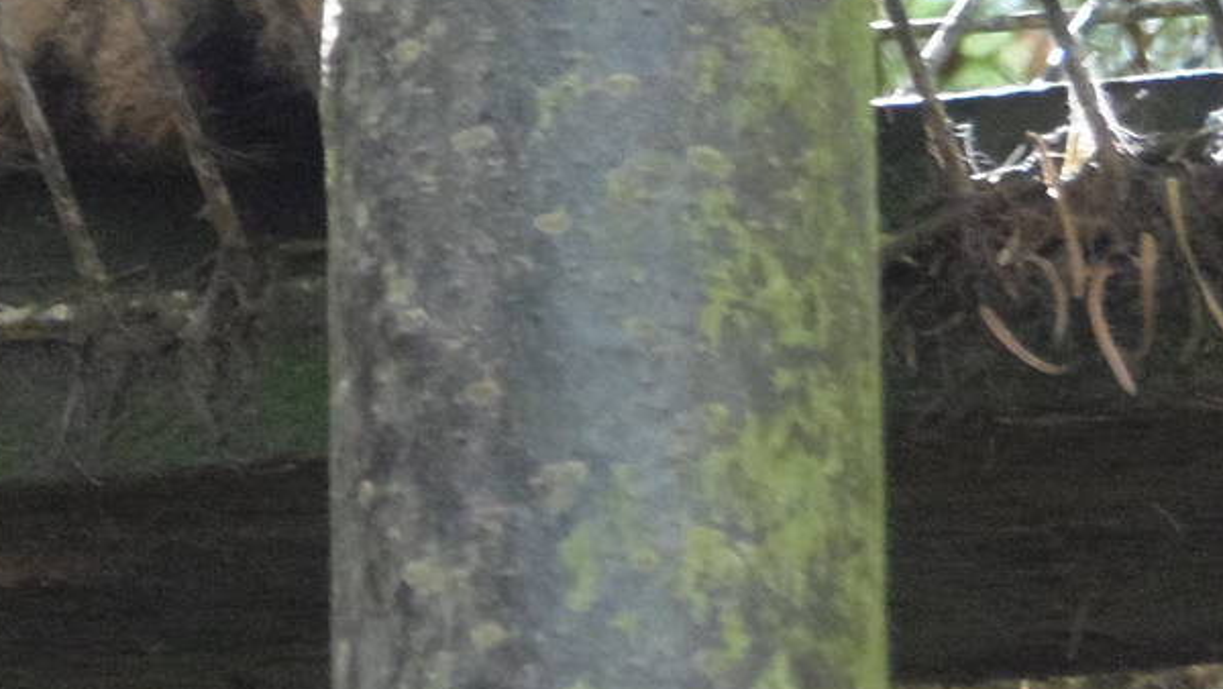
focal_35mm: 613
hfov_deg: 3.5
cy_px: -455
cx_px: -226
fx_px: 19886
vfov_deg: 2.0
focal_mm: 39.2
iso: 400
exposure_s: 1/40
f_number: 5
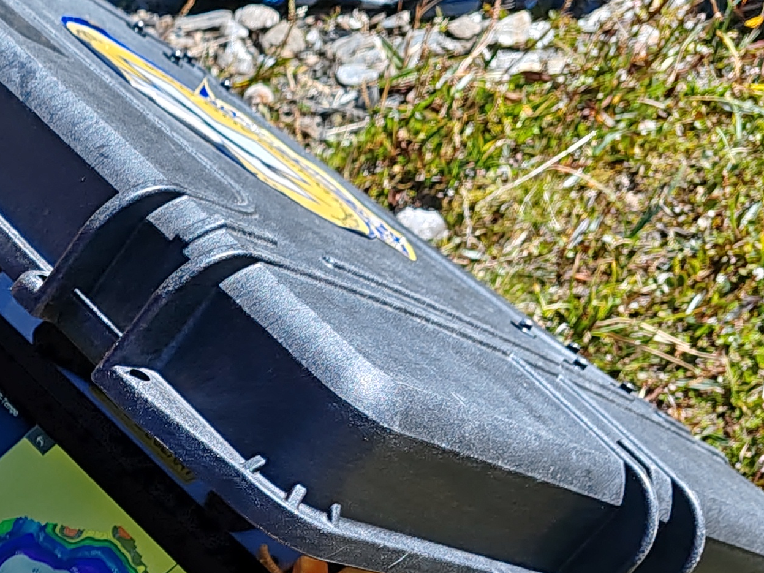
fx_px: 1942
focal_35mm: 88
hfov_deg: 19.9
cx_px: -305
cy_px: 773
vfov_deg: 15.8
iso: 50
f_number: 1.9
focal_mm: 6.12
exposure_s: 1/530
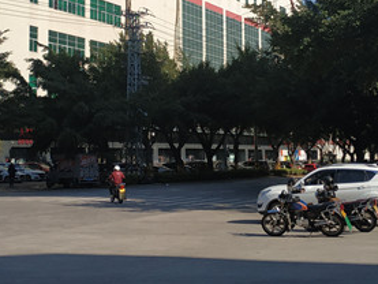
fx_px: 568
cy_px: 61
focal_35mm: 52
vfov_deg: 27.6
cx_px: 175
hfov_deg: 36.8
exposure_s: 1/2863
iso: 100
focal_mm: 3.94
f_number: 1.9
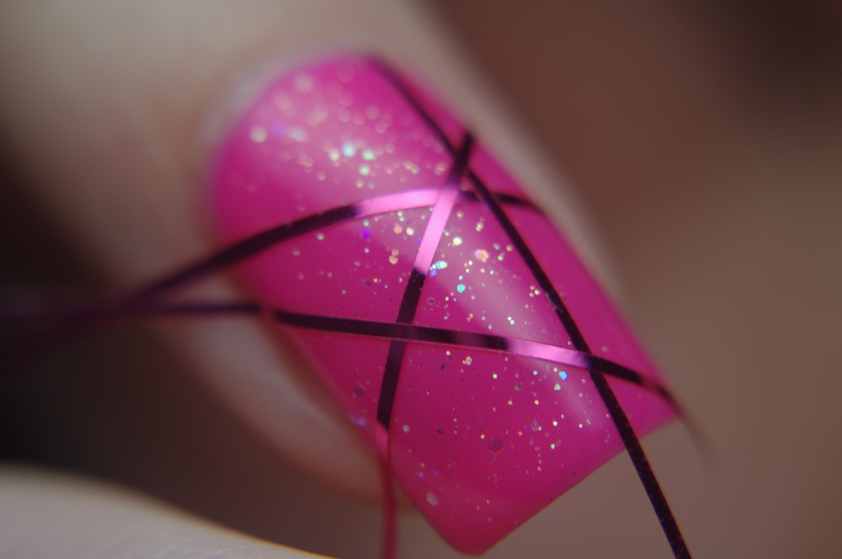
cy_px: 280
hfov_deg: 24.8
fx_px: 1916
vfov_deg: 16.6
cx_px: 421
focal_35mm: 82
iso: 200
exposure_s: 1/80
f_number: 7.1
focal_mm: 55
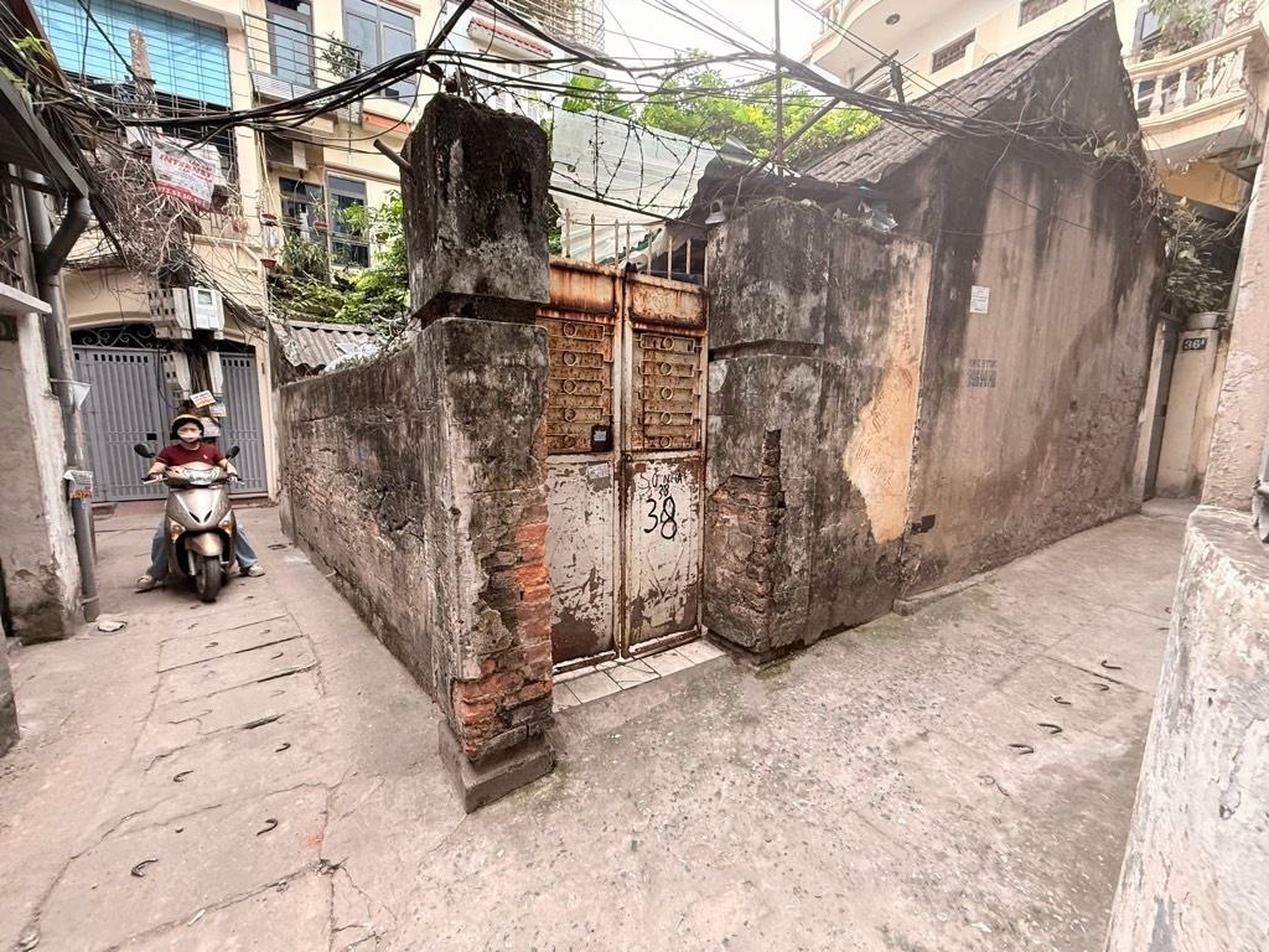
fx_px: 513
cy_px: 476
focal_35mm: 14
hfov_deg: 102.1
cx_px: 634
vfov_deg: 85.7
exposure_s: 1/84
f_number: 2.2
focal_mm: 2.22
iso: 320
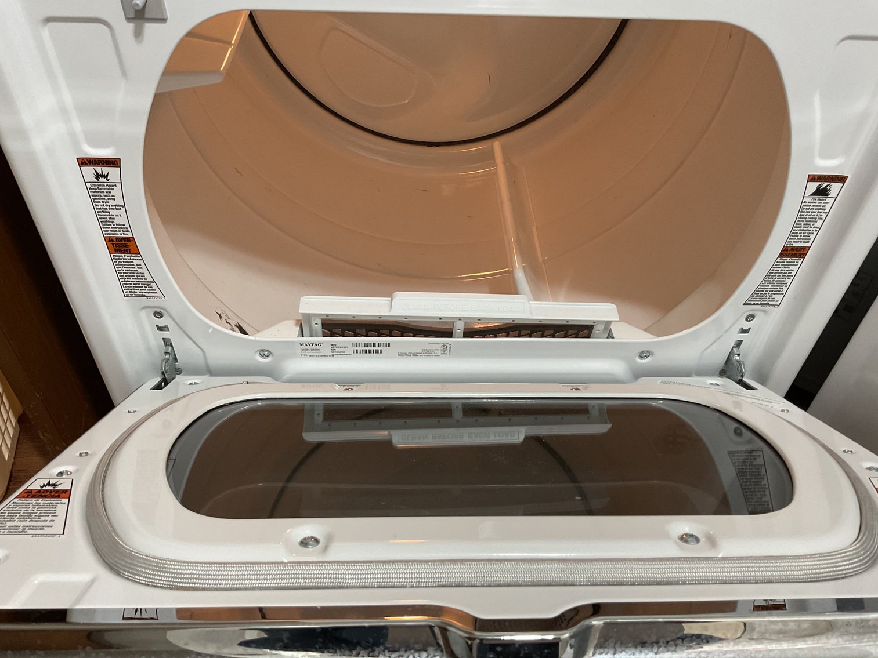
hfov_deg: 61.7
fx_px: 736
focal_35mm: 29
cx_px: 439
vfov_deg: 48.2
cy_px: 329
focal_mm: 3
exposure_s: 1/60
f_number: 1.8
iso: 125
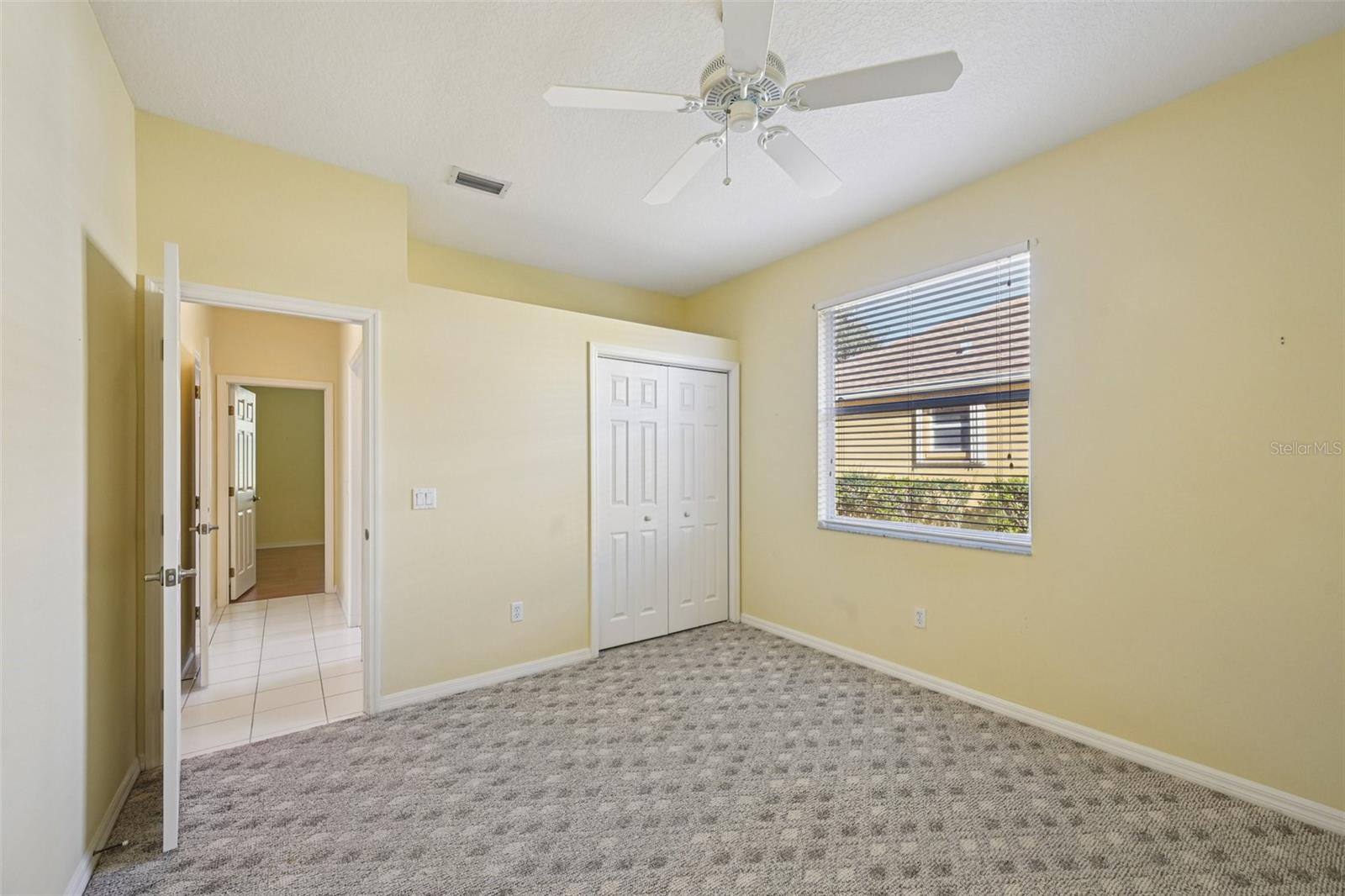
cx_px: 672
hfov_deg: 104.3
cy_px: 448
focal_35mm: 14
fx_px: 523
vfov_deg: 81.2
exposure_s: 1/60
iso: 400
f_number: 8
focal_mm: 14
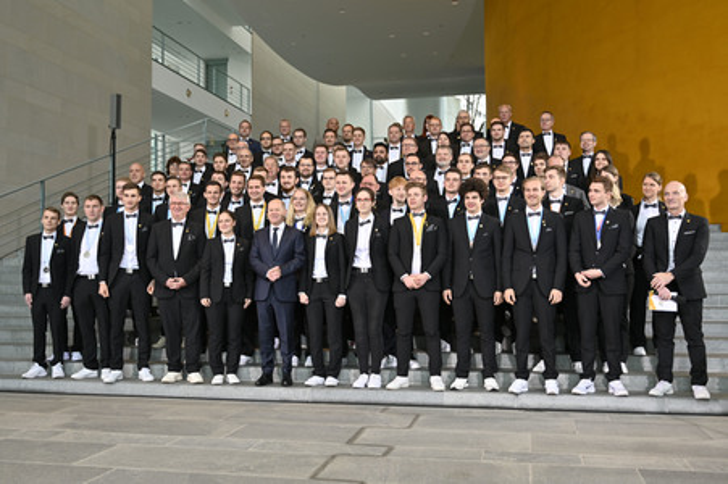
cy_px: 242
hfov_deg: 54.5
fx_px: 707
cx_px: 364
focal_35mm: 35
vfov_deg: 37.8
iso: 200
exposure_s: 1/160
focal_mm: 35
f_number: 2.8
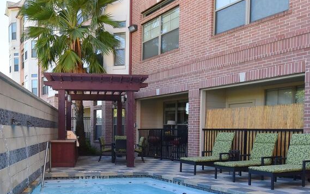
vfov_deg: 36.7
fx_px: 287
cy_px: 137
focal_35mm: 34
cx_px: 105
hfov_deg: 55.6
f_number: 8
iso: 400
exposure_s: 1/250
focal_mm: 10
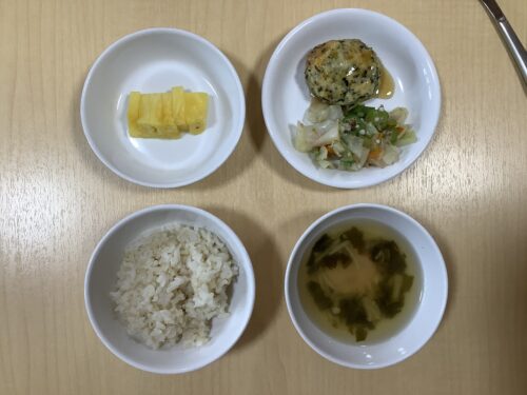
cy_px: 198
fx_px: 472
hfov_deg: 58.4
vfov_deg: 45.4
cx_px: 264
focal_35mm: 31
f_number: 2.4
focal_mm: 3.3
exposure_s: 1/60
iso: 64
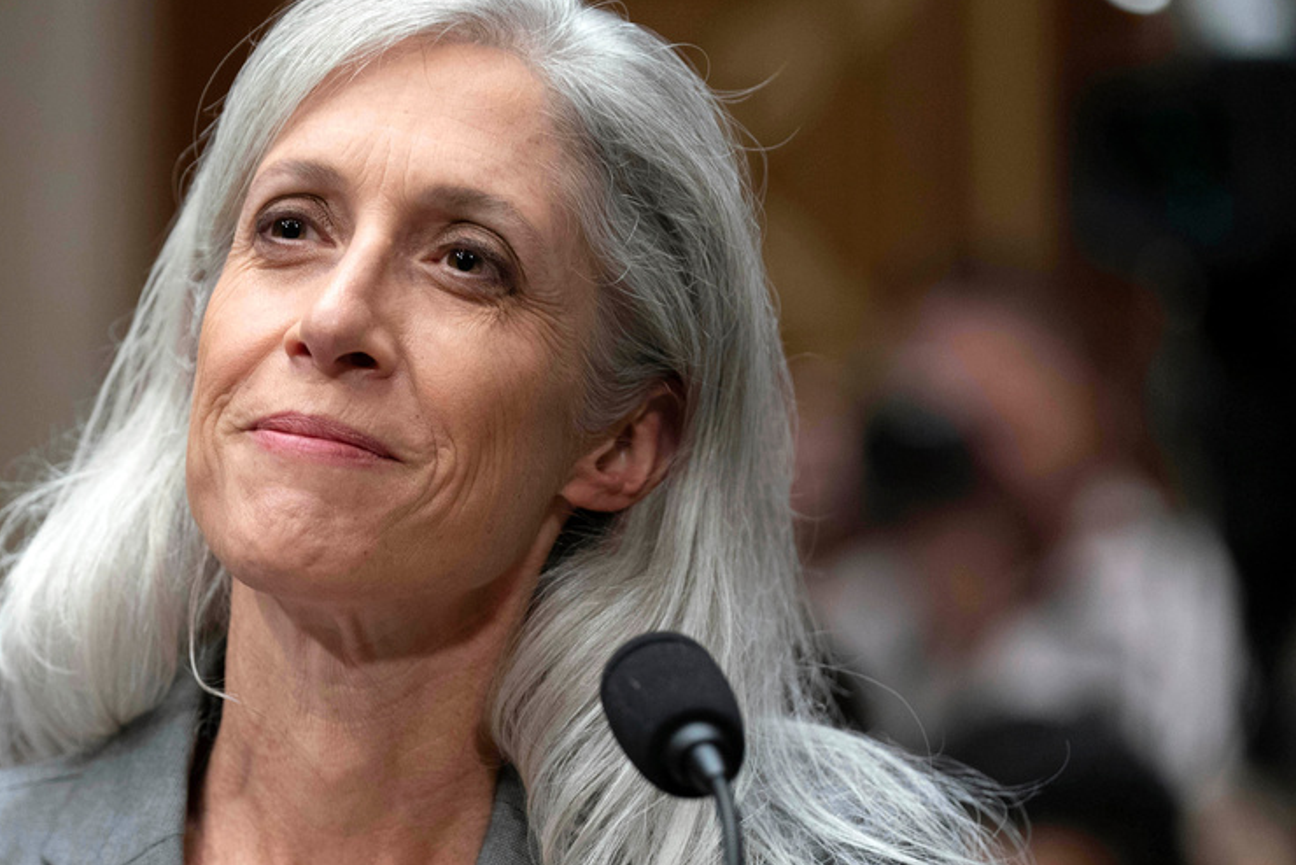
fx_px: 8715
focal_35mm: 242
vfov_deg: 5.7
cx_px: 408
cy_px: 517
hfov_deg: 8.5
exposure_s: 1/320
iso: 2000
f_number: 3.2
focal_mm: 175
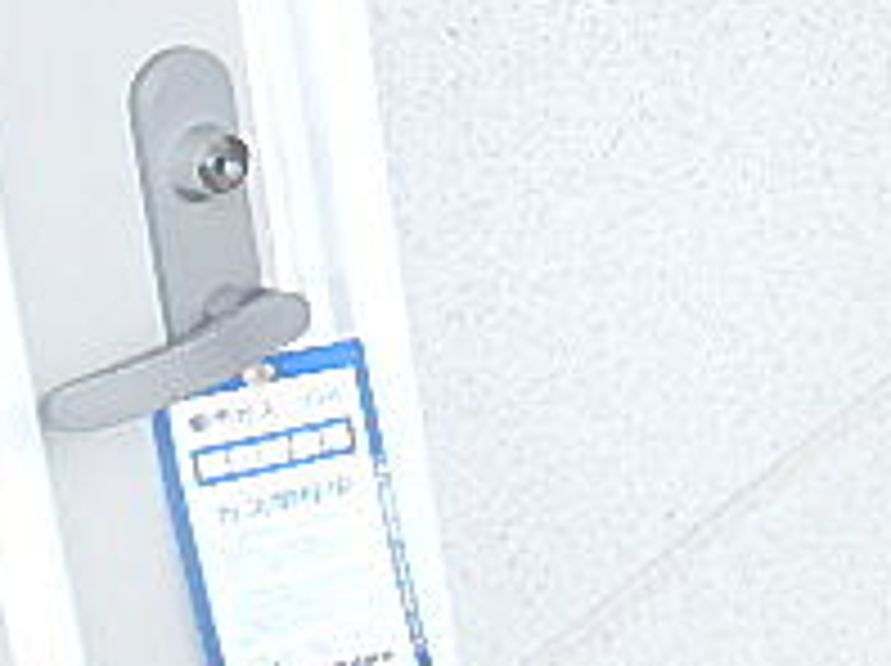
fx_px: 1748
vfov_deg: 20.4
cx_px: 1413
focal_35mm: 68
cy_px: -94
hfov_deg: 22.3
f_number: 3.5
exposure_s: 1/100
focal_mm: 3.7
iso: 125
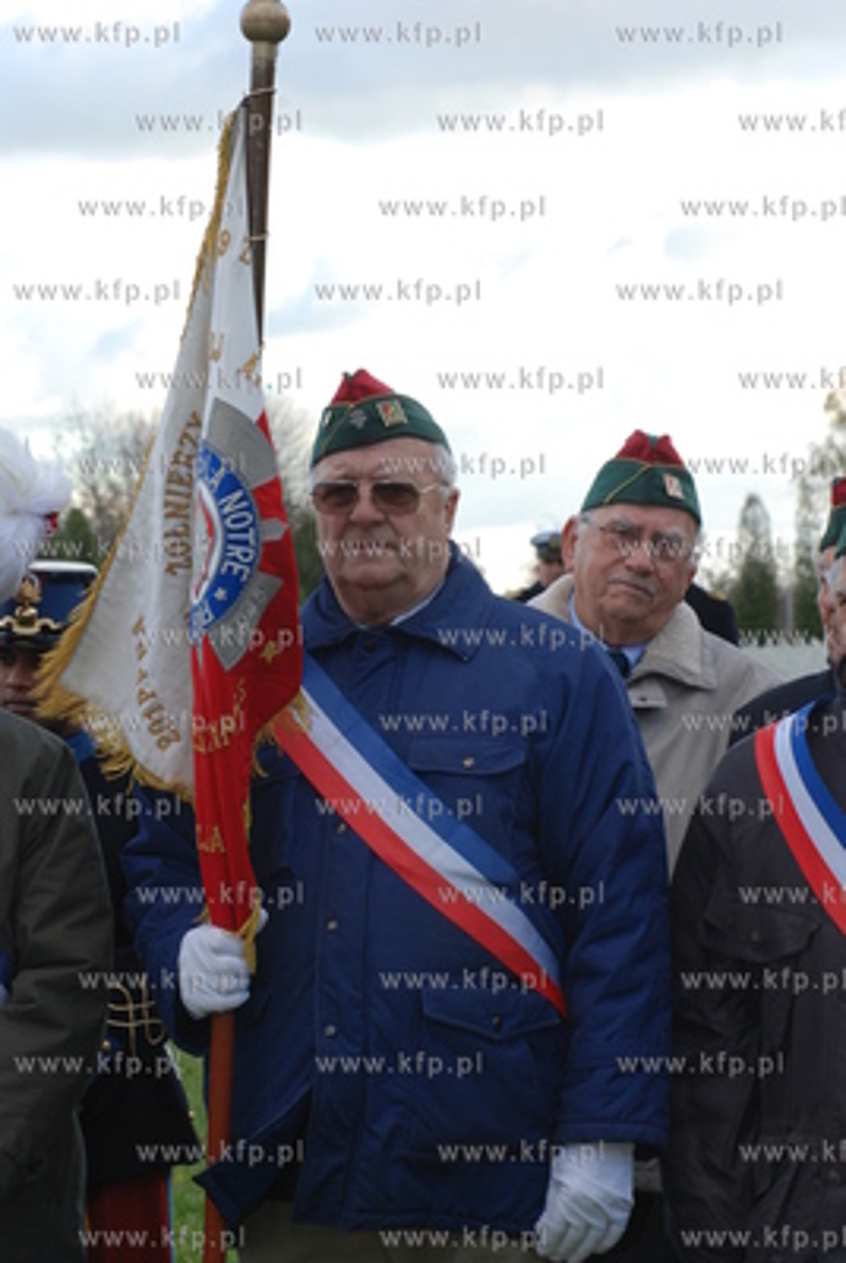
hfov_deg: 10.7
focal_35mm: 129
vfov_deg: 15.9
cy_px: 632
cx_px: 423
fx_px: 4531
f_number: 9
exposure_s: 1/80
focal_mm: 86
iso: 400
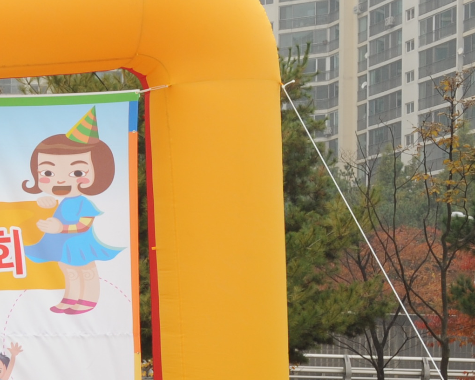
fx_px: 1870
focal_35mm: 133
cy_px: 417
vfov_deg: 11.4
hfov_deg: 12.8
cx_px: -438
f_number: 11
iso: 400
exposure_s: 1/125
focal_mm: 34
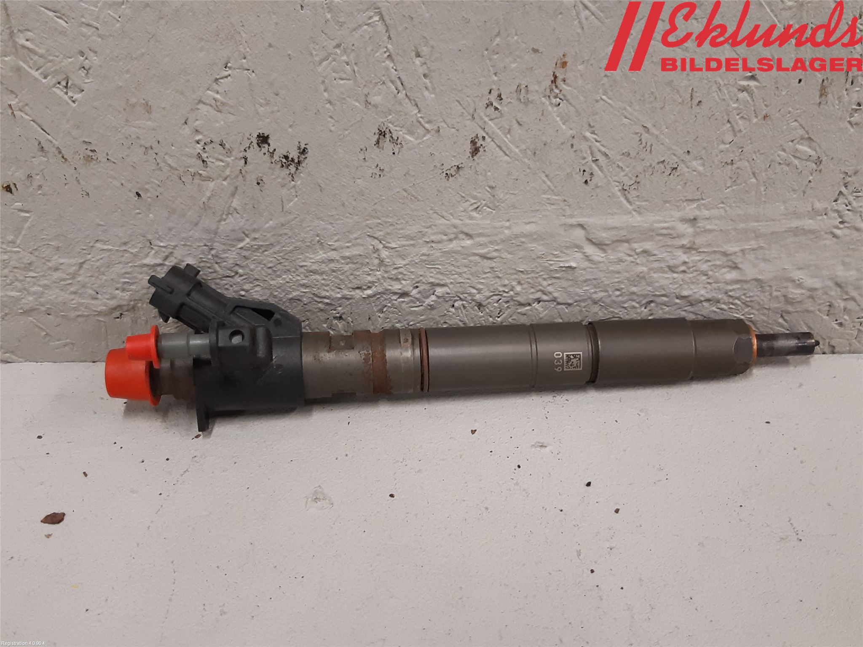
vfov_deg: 53.1
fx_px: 648
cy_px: 324
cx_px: 432
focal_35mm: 26
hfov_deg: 67.3
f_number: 1.7
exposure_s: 1/50
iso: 125
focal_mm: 3.93
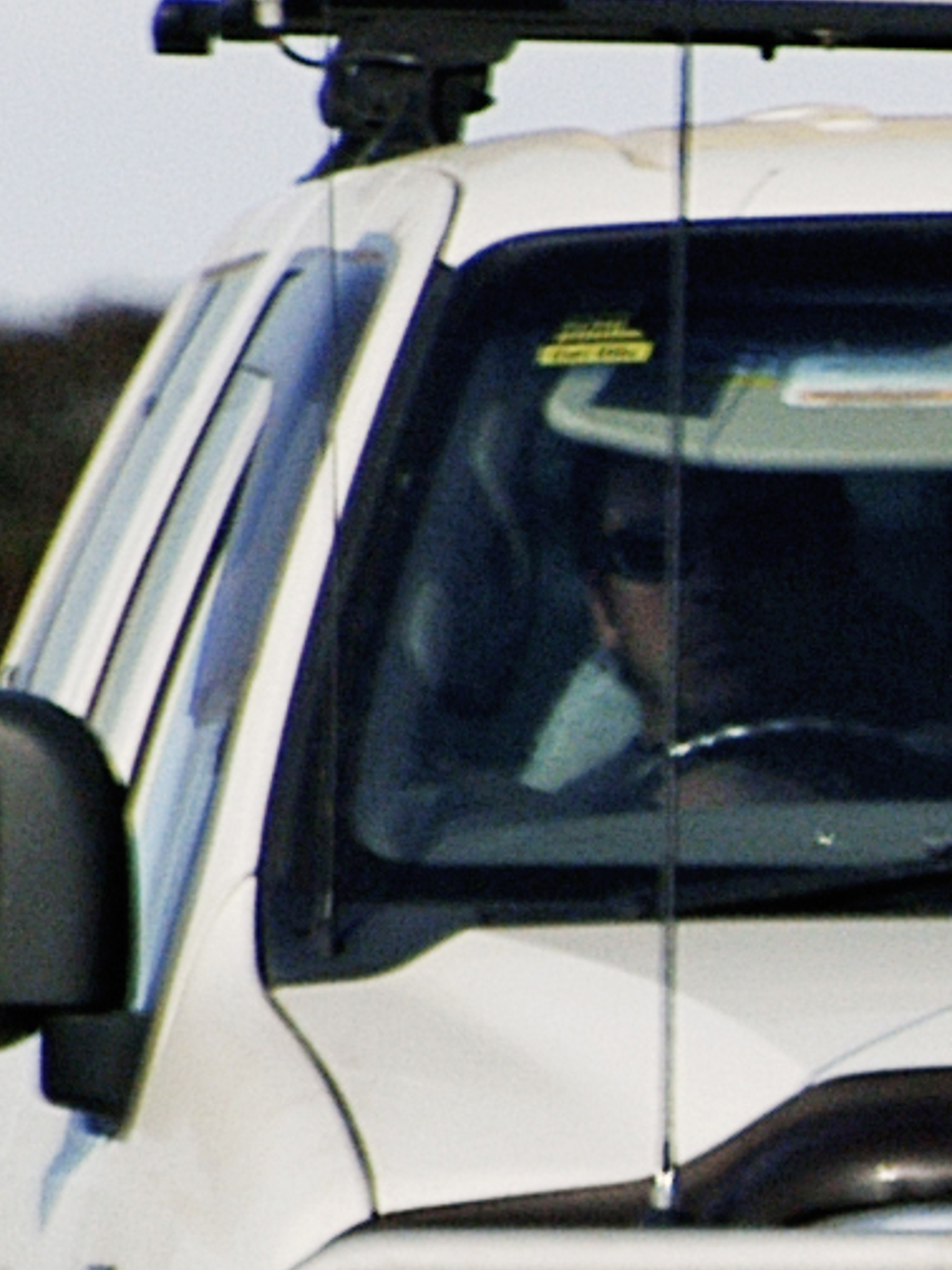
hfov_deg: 0.6
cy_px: 1401
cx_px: 2206
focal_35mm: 2580
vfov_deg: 0.8
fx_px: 94606
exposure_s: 1/800
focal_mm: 300
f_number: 5.6
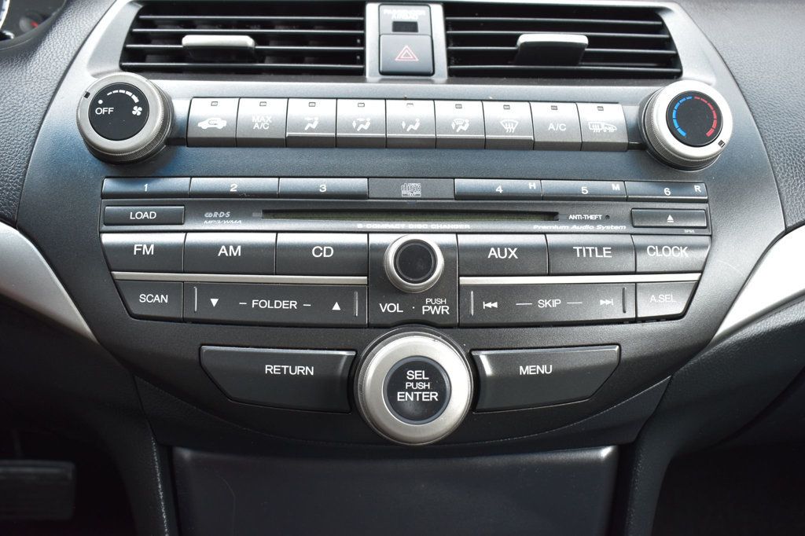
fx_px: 805
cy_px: 268
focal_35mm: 36
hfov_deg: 53.1
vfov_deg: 36.8
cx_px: 402
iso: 400
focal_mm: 24
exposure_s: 1/20
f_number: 6.3
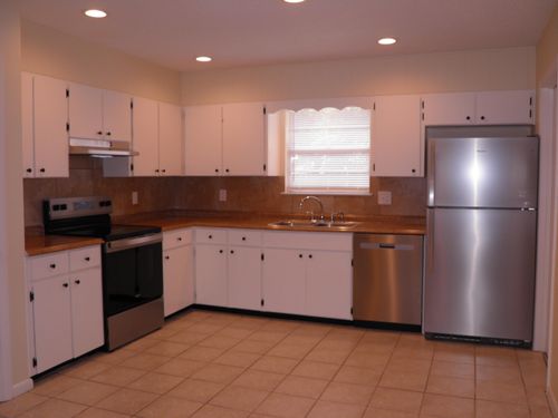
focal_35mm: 30
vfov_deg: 46.8
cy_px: 209
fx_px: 484
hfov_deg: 60.0
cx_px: 279
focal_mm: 5.5
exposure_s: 1/40
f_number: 3
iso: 50
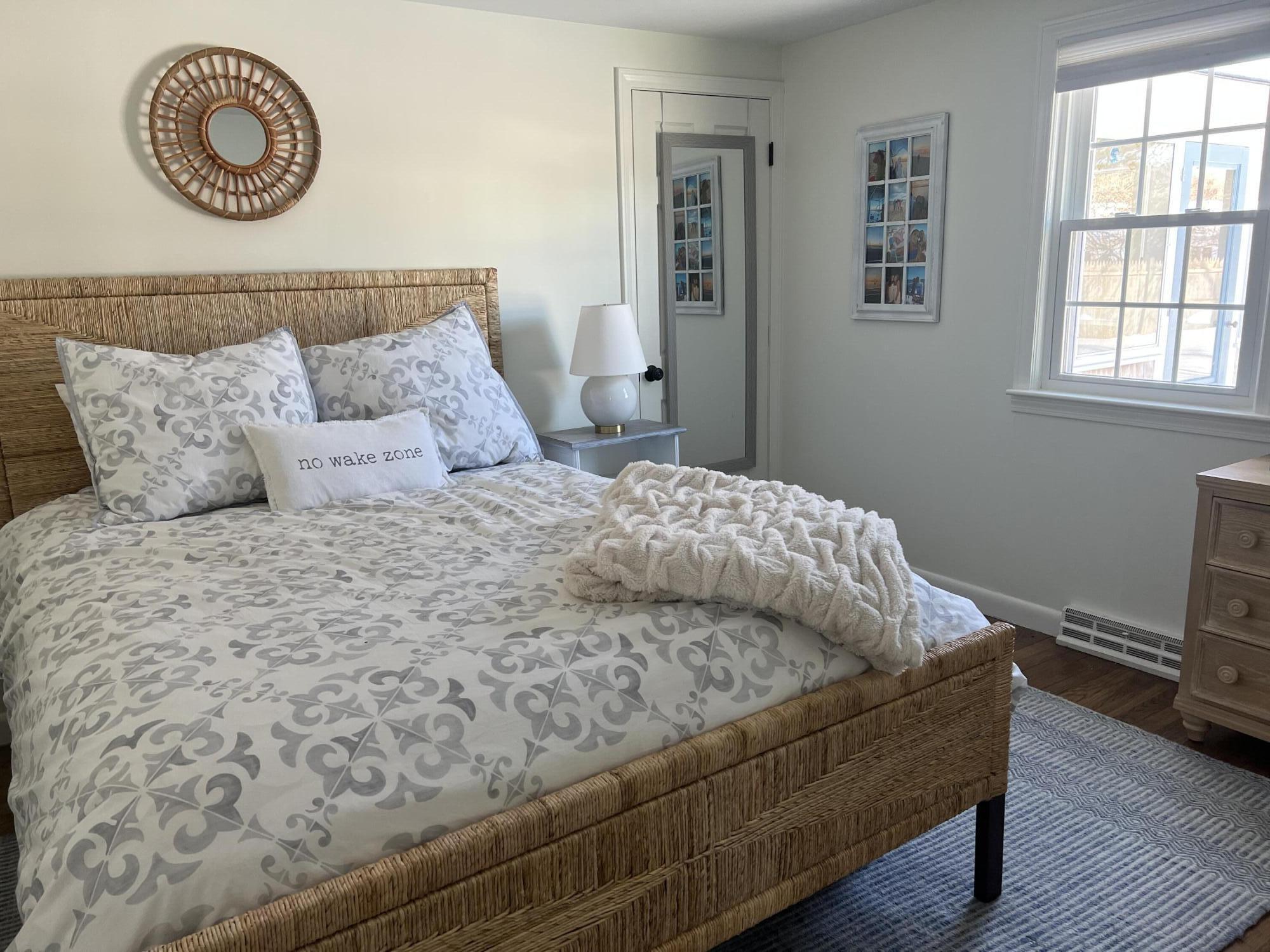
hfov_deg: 67.3
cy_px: 476
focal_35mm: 26
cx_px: 635
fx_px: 954
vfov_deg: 53.1
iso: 125
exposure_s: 1/120
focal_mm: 5.7
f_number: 1.5
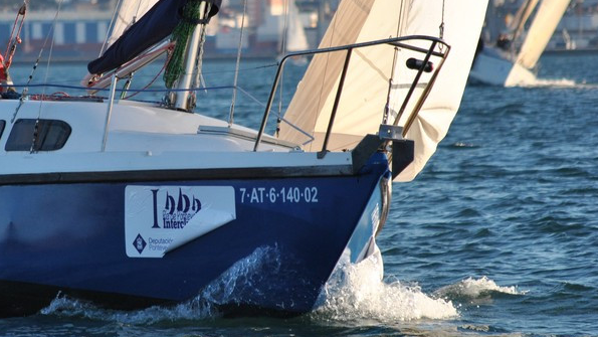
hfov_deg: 4.6
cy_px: 136
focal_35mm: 473
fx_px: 7502
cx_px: 167
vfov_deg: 2.6
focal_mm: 200
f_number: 5.6
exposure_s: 1/640
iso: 200
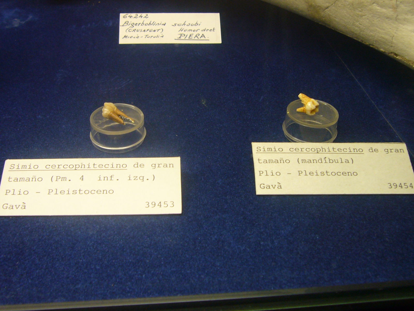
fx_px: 490
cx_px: 207
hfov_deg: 45.8
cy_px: 156
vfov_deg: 35.1
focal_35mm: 41
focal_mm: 4.9
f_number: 2.9
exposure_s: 1/25
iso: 100
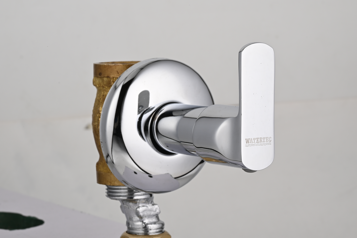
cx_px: 178
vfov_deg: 10.1
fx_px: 1349
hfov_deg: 15.1
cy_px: 119
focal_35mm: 136
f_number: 20
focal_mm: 91
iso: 125
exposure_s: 1/160
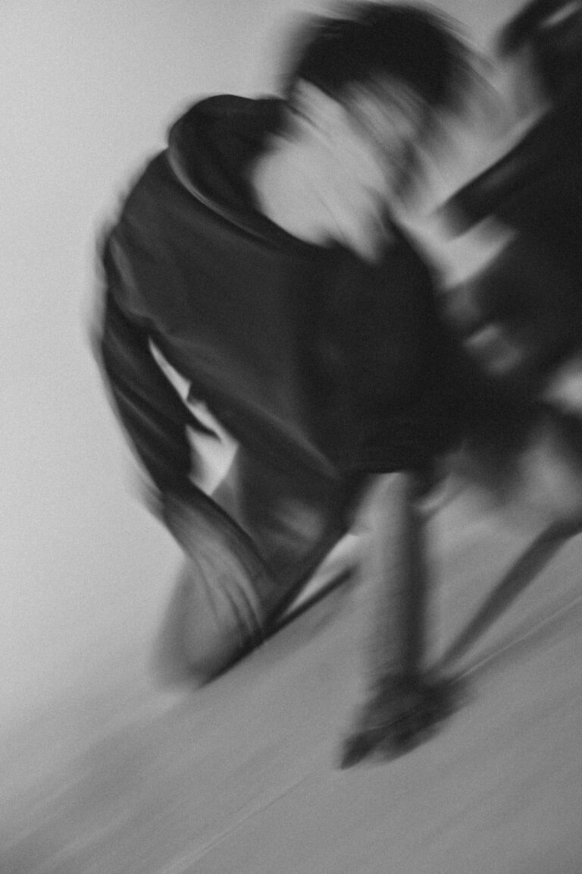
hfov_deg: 16.3
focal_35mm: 84
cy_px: 437
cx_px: 291
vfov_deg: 24.2
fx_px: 2037
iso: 80
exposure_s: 1/8
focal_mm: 56
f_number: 2.2
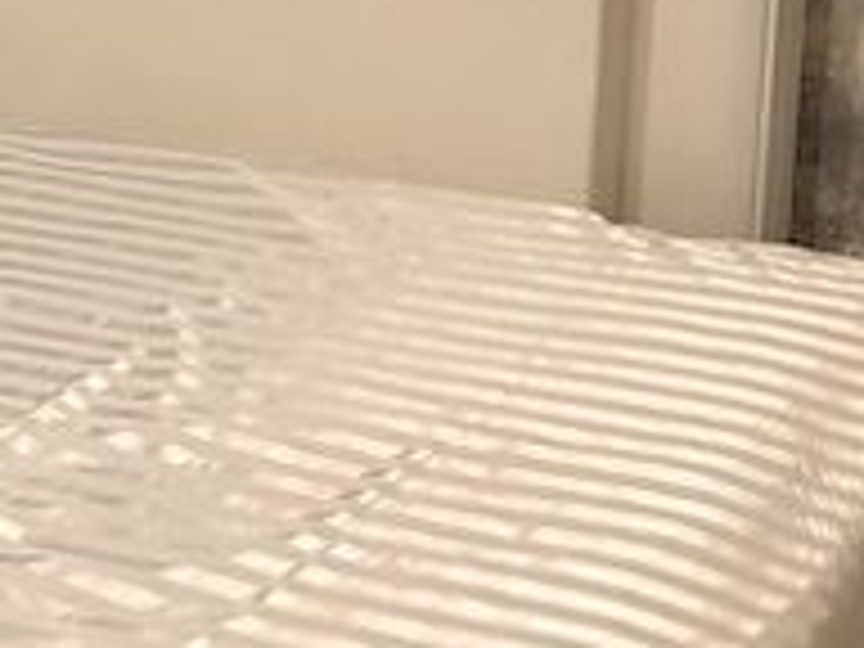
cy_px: -16
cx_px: -374
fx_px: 2371
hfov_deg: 18.6
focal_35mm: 95
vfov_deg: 15.3
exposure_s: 1/20
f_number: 1.8
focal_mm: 3.99
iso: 40
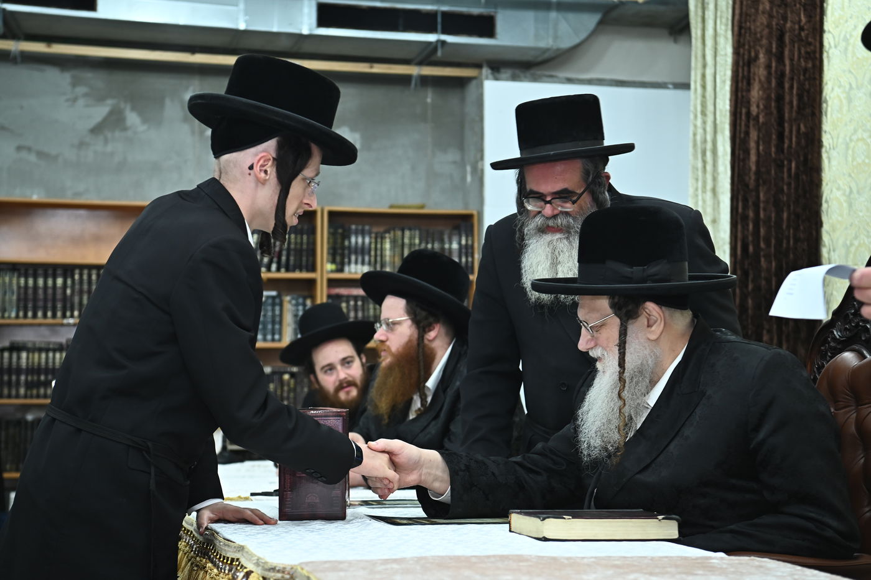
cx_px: 436
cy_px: 290
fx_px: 1693
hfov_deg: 28.9
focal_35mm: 70
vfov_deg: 19.4
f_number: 4.5
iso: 1000
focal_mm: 70
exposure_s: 1/125
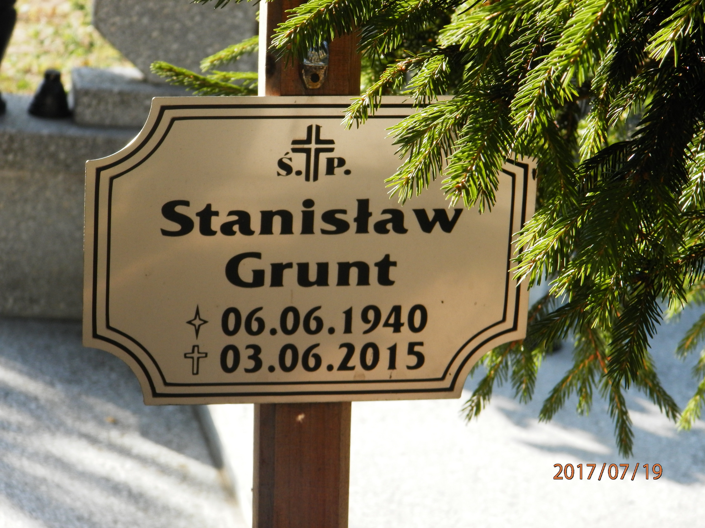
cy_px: 264
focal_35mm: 153
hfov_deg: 12.9
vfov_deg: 9.7
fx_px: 3116
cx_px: 352
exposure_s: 1/200
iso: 125
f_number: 4.9
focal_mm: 27.4
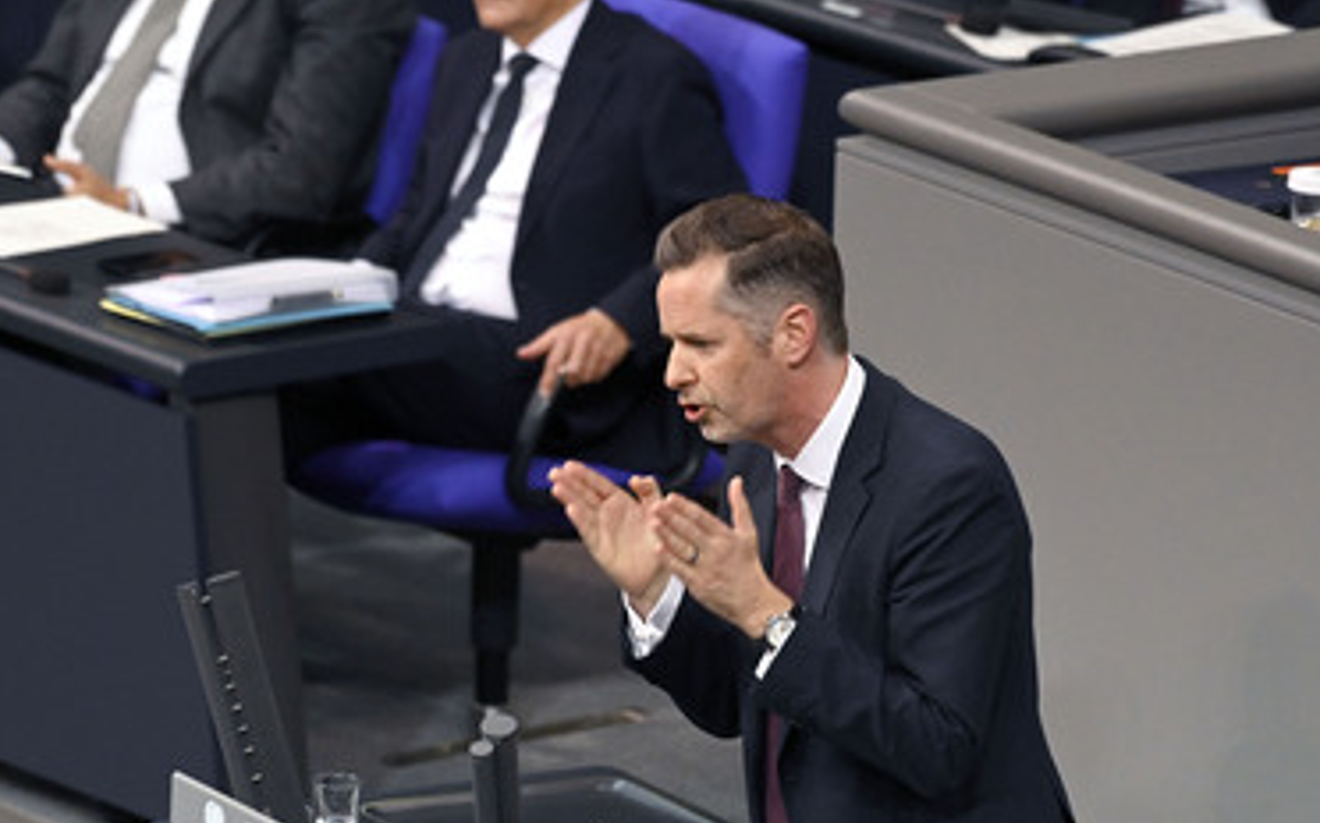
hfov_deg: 6.1
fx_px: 12440
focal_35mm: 346
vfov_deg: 3.8
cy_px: 376
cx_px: 676
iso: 10000
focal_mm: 280
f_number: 5.6
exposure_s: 1/400
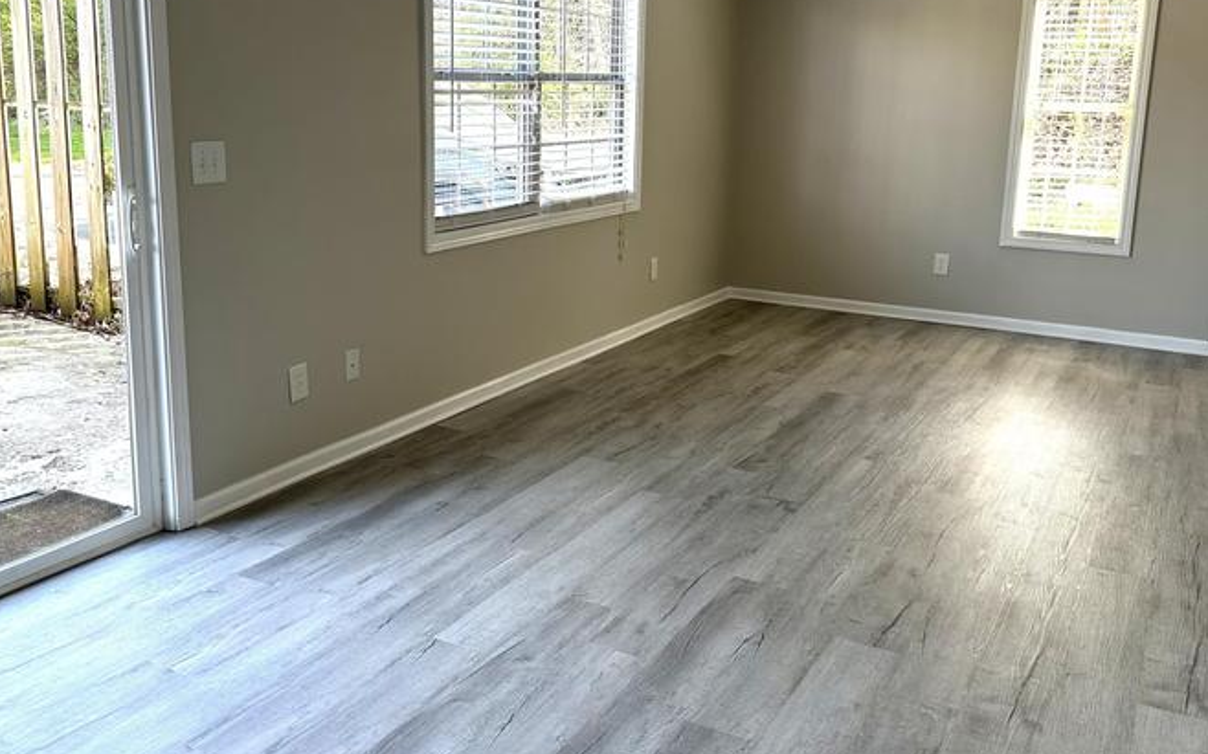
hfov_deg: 58.1
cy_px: 295
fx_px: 1086
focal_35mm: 33
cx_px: 590
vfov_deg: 38.1
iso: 64
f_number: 1.78
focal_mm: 6.86
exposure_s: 1/126
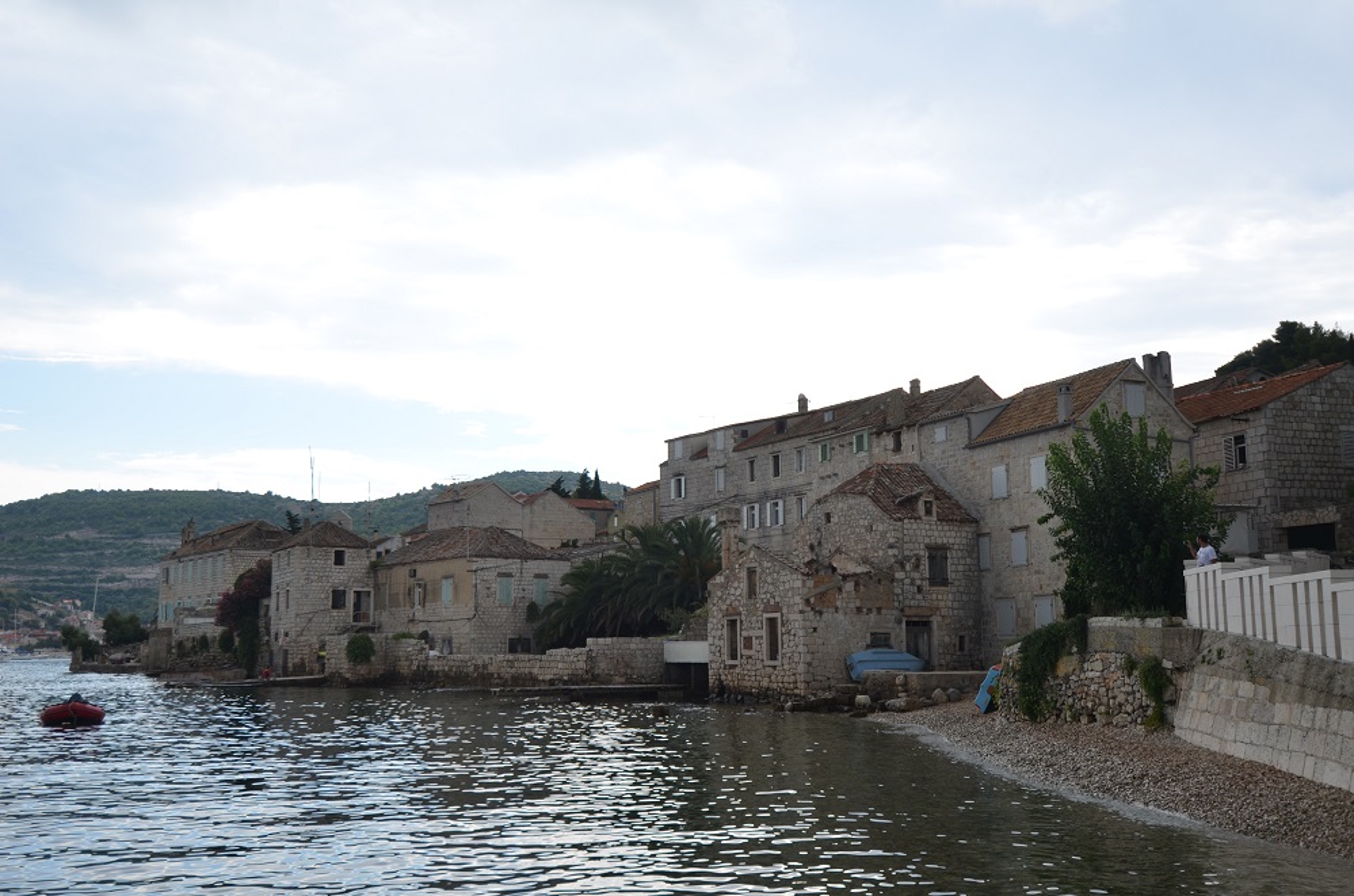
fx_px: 1351
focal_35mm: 36
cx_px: 677
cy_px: 448
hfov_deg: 53.2
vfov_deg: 36.7
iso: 125
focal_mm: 24
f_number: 4.5
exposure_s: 1/400
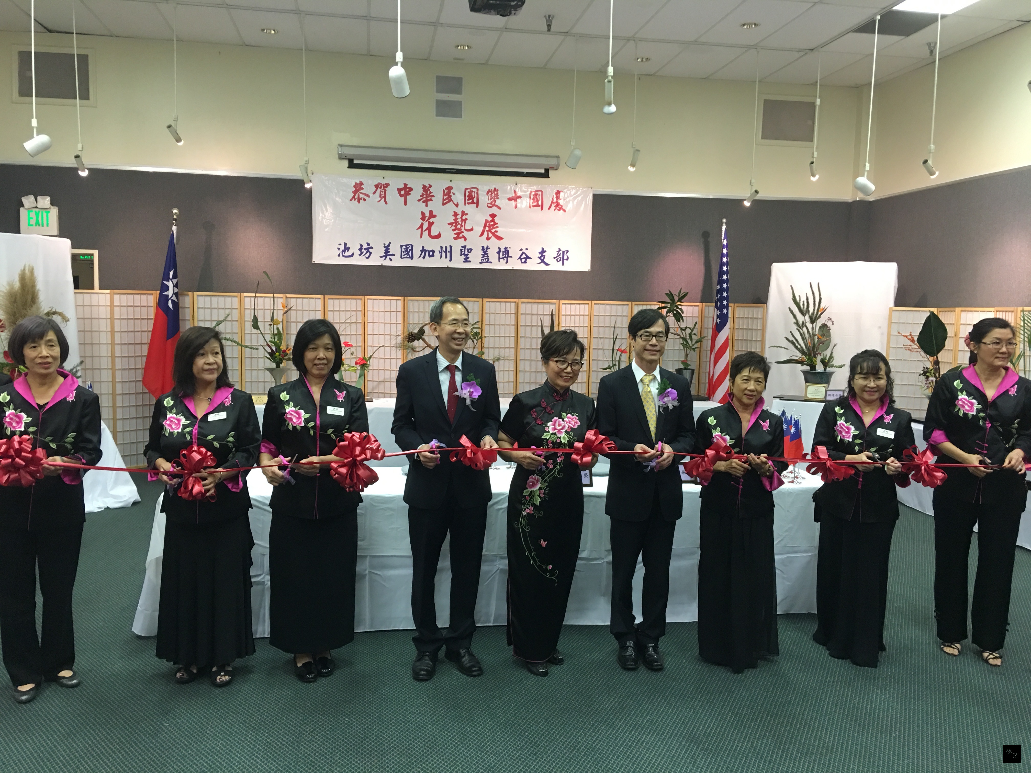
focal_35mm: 29
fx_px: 864
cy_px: 386
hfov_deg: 61.7
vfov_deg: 48.2
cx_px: 516
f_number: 2.2
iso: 64
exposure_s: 1/15
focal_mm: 4.15
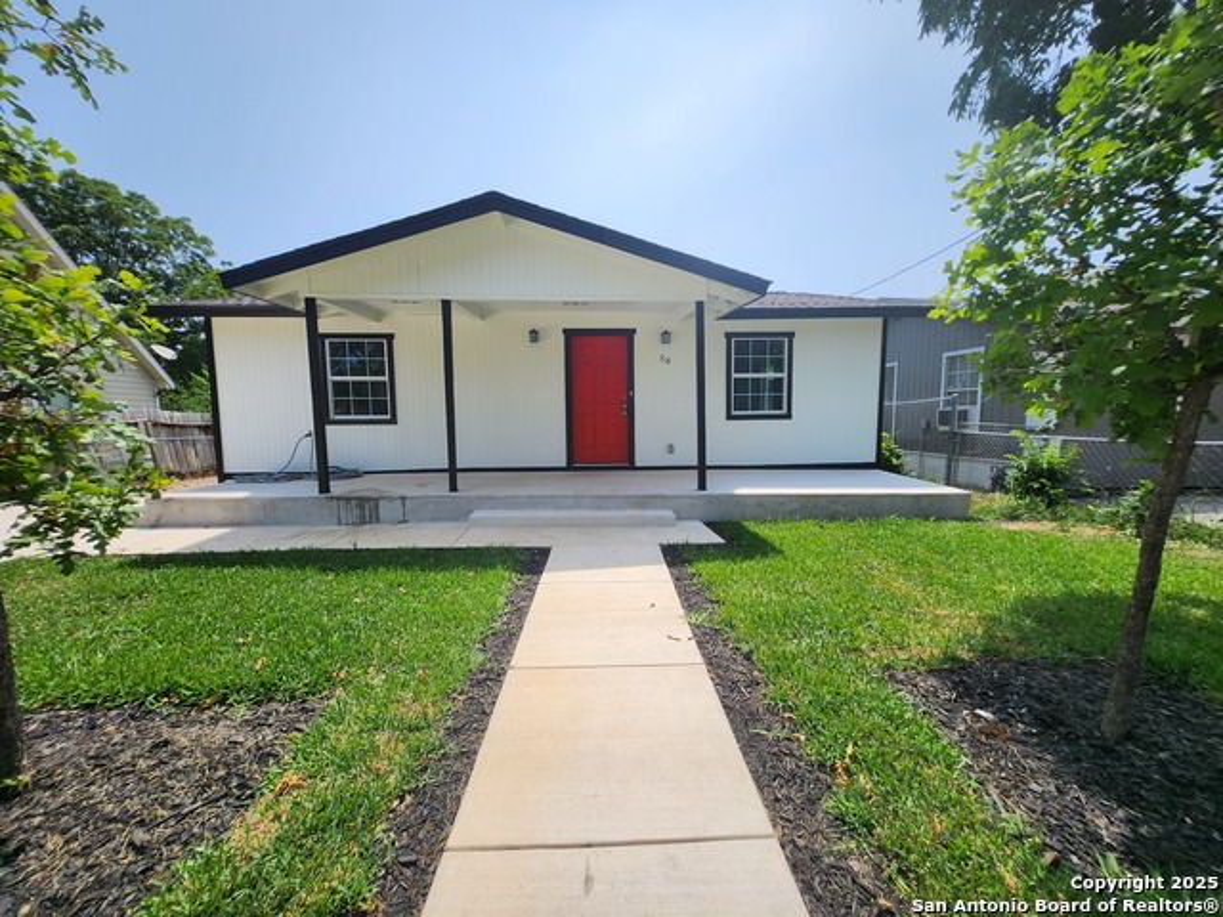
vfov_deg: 89.9
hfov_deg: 106.2
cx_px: 612
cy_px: 458
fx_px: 459
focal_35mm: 13
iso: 32
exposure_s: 1/1358
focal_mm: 1.74
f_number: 2.2
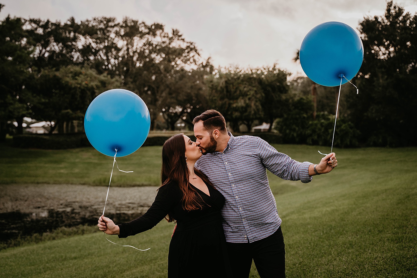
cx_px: 208
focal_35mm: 49
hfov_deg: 40.3
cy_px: 139
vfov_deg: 27.5
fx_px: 568
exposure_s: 1/500
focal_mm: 49
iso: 250
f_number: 2.8
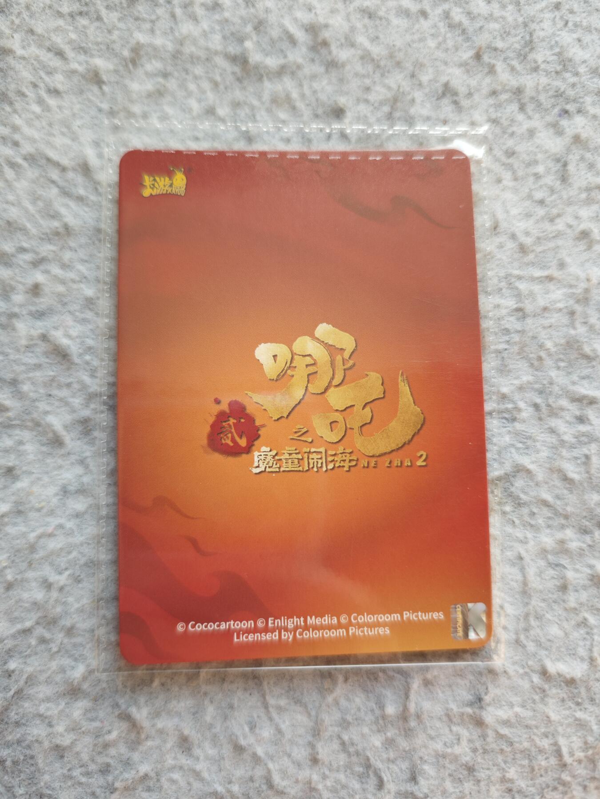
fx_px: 532
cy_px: 400
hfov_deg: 58.9
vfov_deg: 73.9
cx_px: 300
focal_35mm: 23
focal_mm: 6.55
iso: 80
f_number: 1.6
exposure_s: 1/100
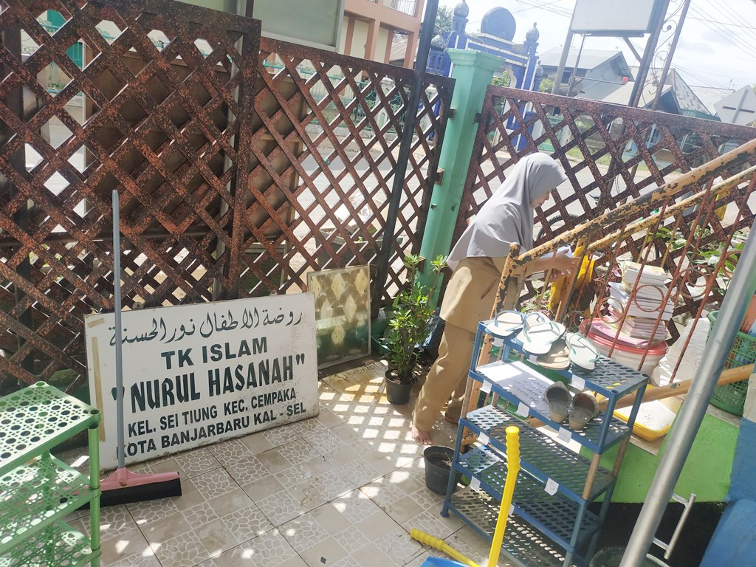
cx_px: 378
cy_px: 284
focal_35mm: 24
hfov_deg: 71.6
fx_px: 524
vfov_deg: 56.8
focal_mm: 3.94
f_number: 1.9
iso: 250
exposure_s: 1/2304
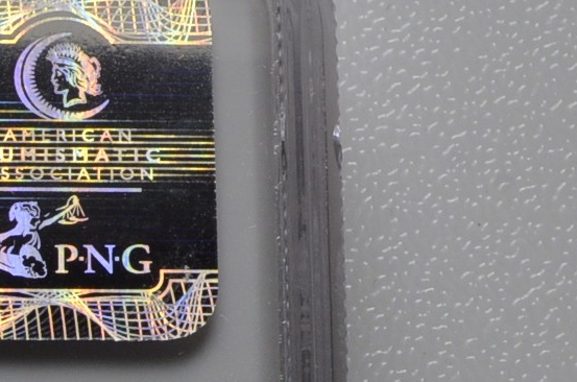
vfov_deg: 6.3
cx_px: -178
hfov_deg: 9.5
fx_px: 3422
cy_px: 619
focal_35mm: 214
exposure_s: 1/250
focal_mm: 32
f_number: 14
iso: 400
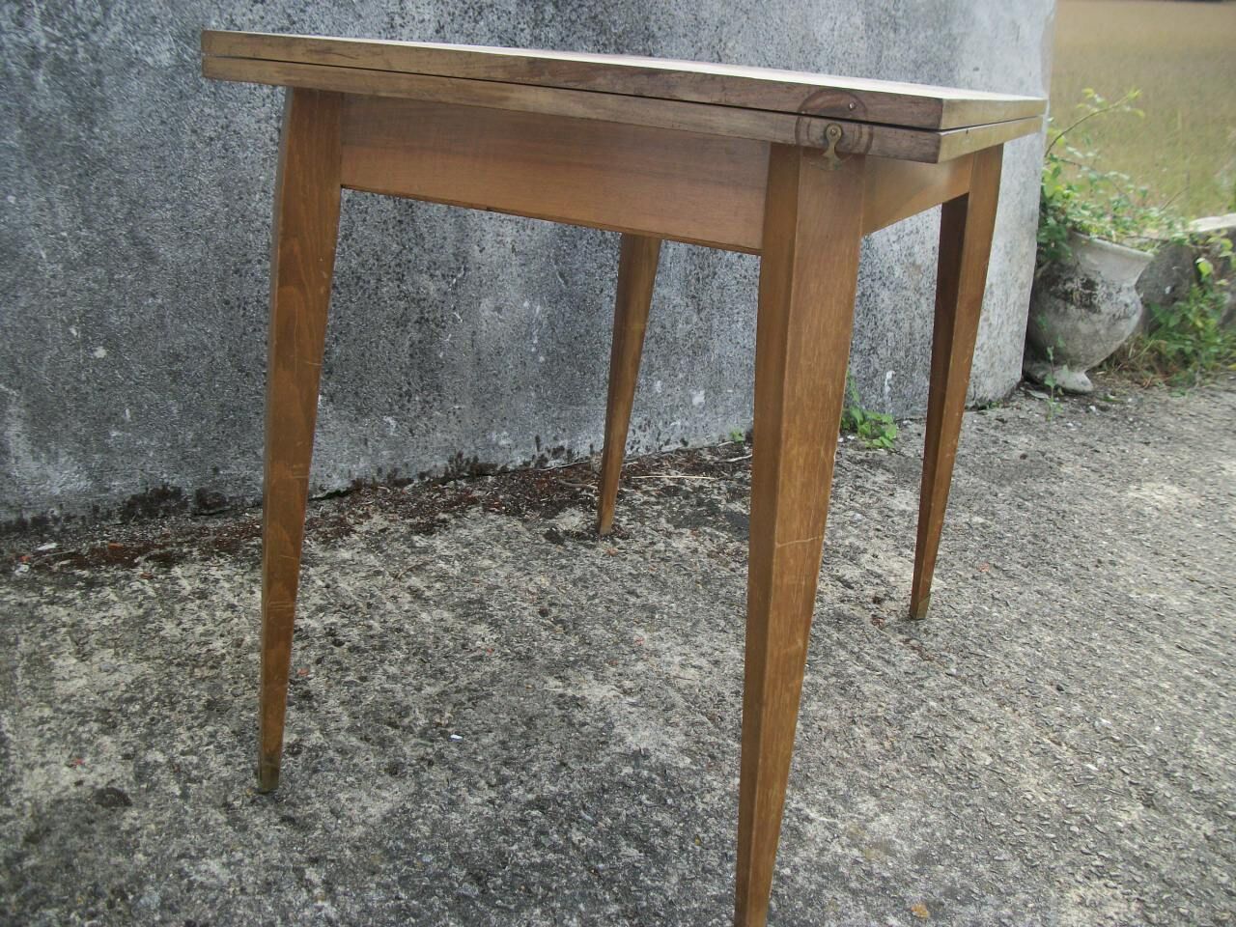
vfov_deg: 44.2
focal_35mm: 32
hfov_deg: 56.8
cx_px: 618
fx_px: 1143
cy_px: 464
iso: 80
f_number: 2.9
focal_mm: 5.7
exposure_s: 1/400
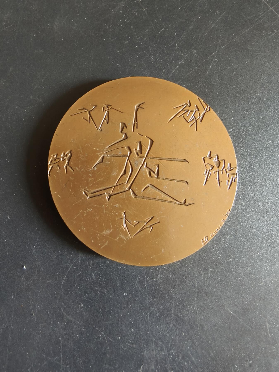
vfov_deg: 73.9
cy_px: 186
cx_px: 140
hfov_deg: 58.9
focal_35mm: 23
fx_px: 247
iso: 800
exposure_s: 1/50
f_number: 2
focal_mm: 2.32
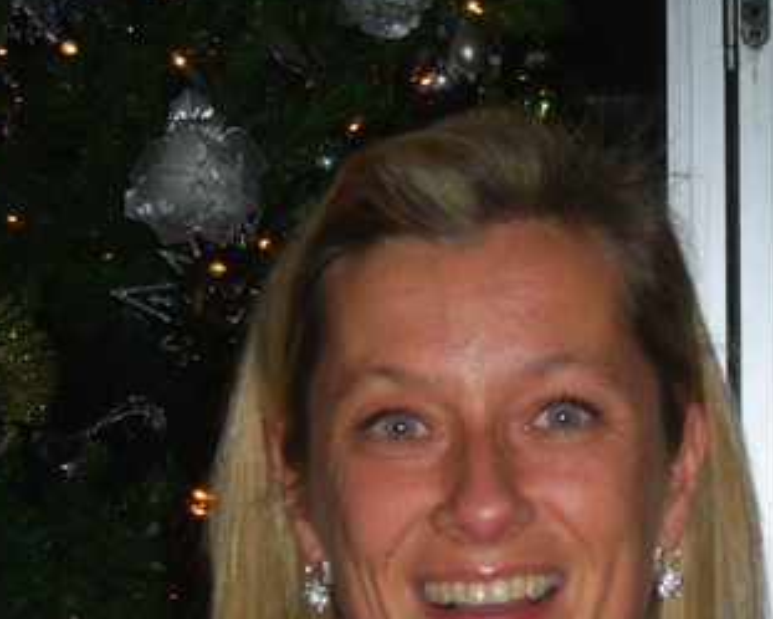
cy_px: 525
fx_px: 4394
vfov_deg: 8.0
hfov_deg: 10.0
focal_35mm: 192
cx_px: 475
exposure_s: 1/60
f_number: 4.8
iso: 100
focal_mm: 21.2
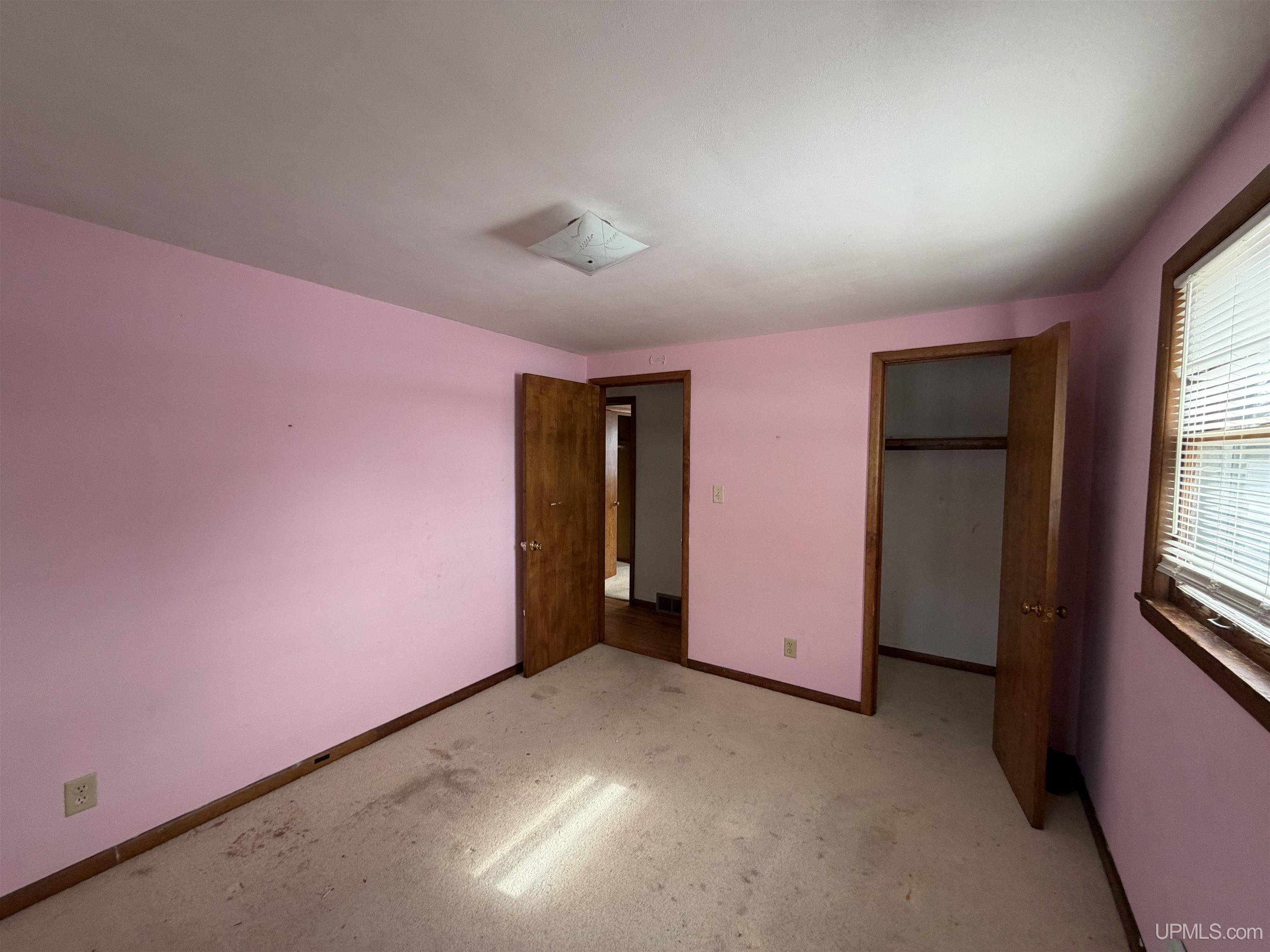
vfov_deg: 85.7
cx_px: 635
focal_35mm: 14
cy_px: 476
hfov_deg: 102.1
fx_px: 514
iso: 160
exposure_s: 1/121
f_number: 2.2
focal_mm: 2.22
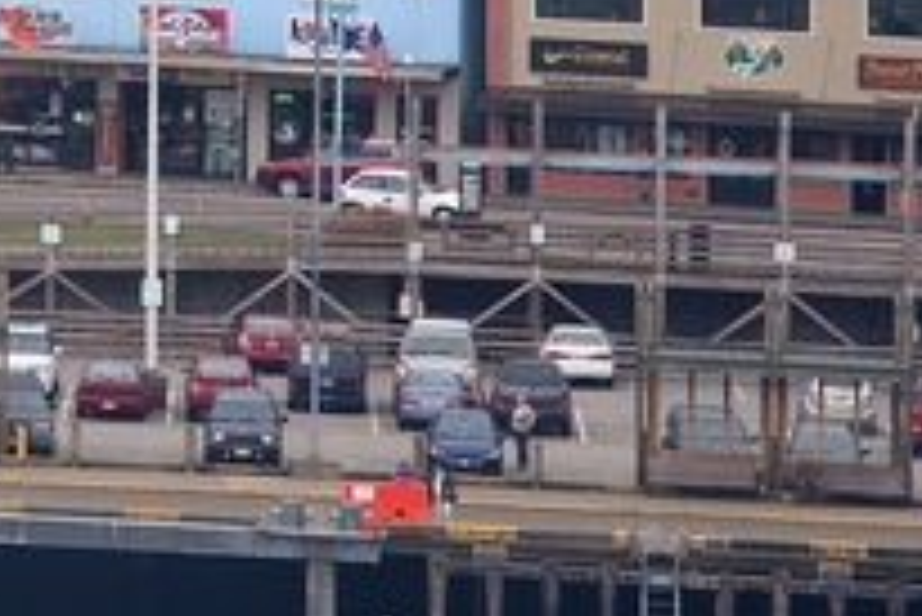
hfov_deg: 3.8
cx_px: -1115
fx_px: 13609
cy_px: -1012
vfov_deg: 2.6
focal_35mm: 531
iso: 100
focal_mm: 85
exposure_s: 1/200
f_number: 5
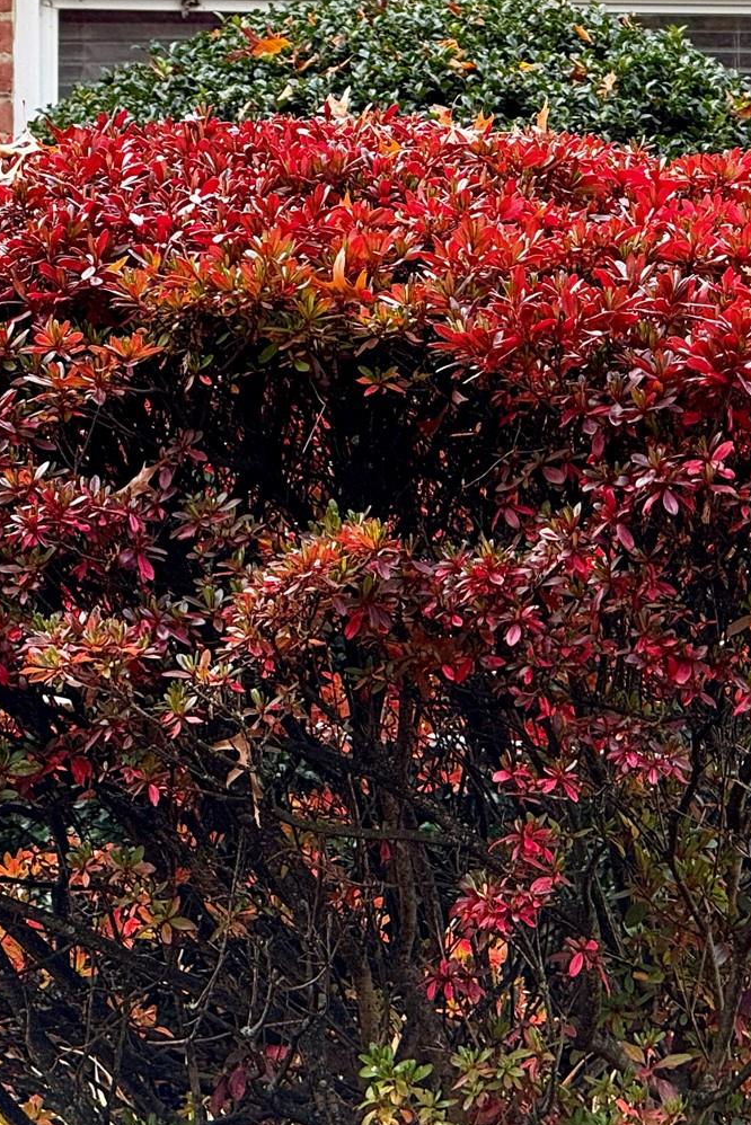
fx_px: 8004
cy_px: 283
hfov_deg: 5.3
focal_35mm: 256
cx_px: 1075
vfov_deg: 8.0
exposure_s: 1/123
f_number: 2.8
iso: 50
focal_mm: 15.66
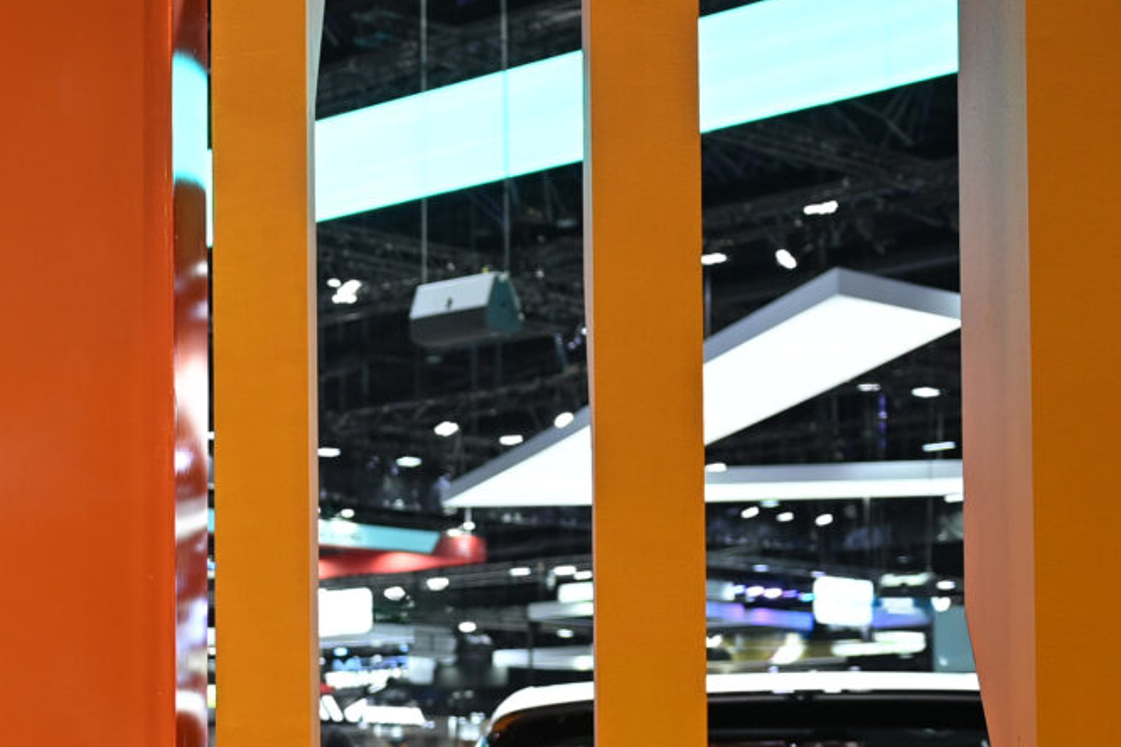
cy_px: 758
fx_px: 2397
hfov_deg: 20.2
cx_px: -804
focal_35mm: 77
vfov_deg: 17.3
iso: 250
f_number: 2
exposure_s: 1/200
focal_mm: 20
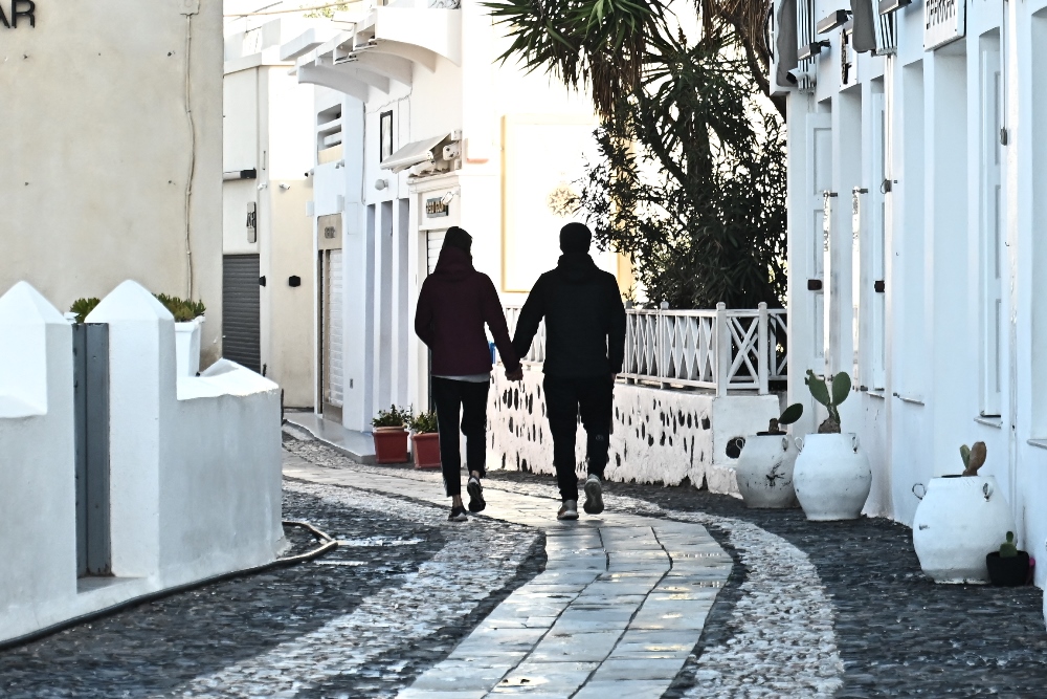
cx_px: 524
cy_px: 350
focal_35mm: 105
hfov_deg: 19.5
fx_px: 3054
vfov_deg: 13.0
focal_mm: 70
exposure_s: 1/3200
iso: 1600
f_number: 4.5
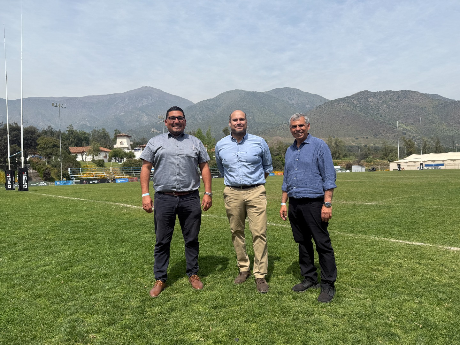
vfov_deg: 56.8
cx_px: 230
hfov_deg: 71.6
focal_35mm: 24
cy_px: 172
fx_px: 319
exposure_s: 1/4975
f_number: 1.78
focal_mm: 6.76
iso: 80
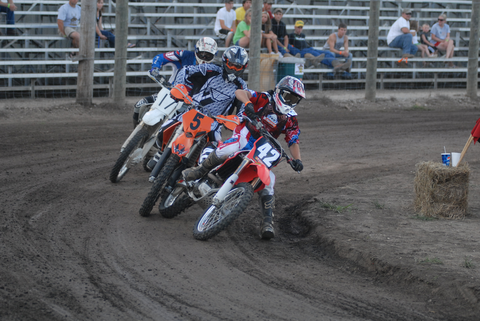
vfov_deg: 10.7
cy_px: 160
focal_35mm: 129
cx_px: 240
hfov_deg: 15.9
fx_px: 1722
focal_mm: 86
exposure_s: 1/500
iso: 640
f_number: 2.8
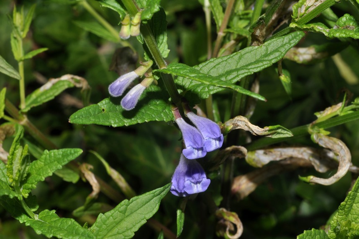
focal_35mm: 90
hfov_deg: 22.6
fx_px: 896
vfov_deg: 15.2
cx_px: 180
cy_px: 120
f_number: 29
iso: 200
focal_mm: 60
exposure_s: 1/200
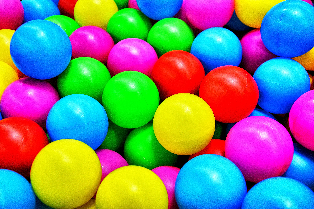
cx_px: 157
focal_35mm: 42
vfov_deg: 31.8
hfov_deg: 46.4
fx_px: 366
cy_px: 104
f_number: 4
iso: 400
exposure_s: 1/40
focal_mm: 28
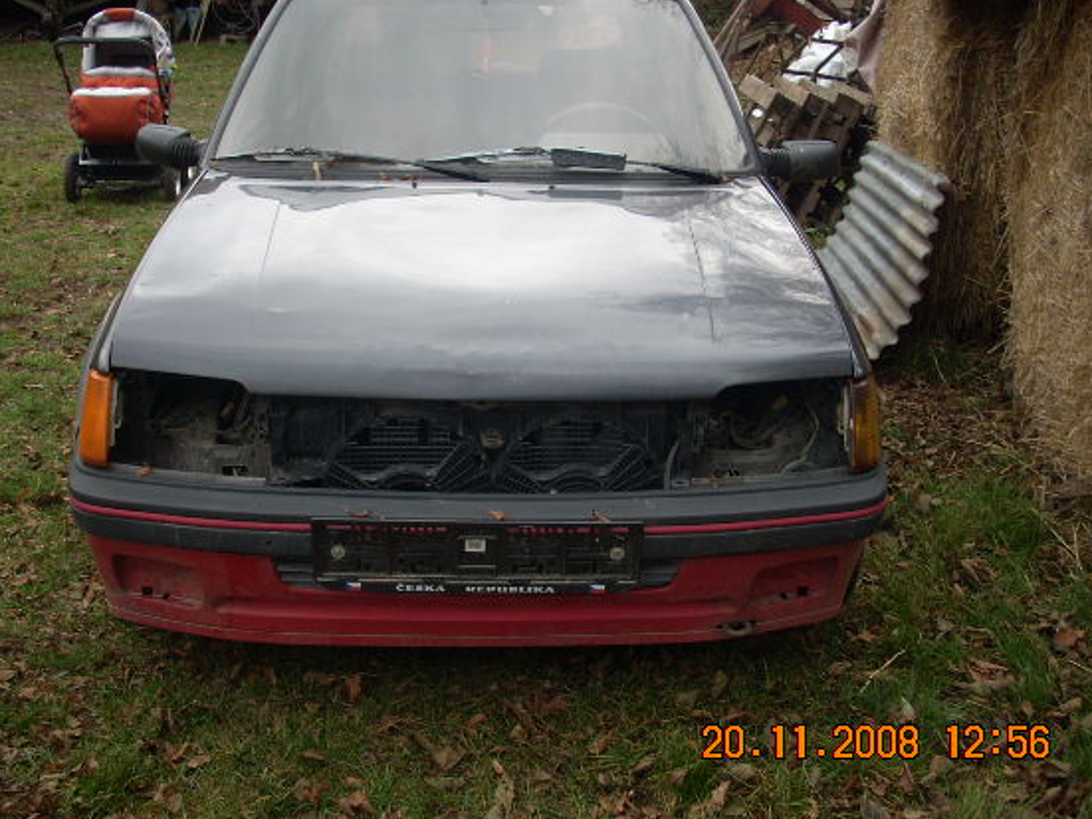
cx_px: 472
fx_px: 1356
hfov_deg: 43.8
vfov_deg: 33.6
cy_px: 367
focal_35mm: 43
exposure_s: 1/57.5
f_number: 2.8
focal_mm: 6.2
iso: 64
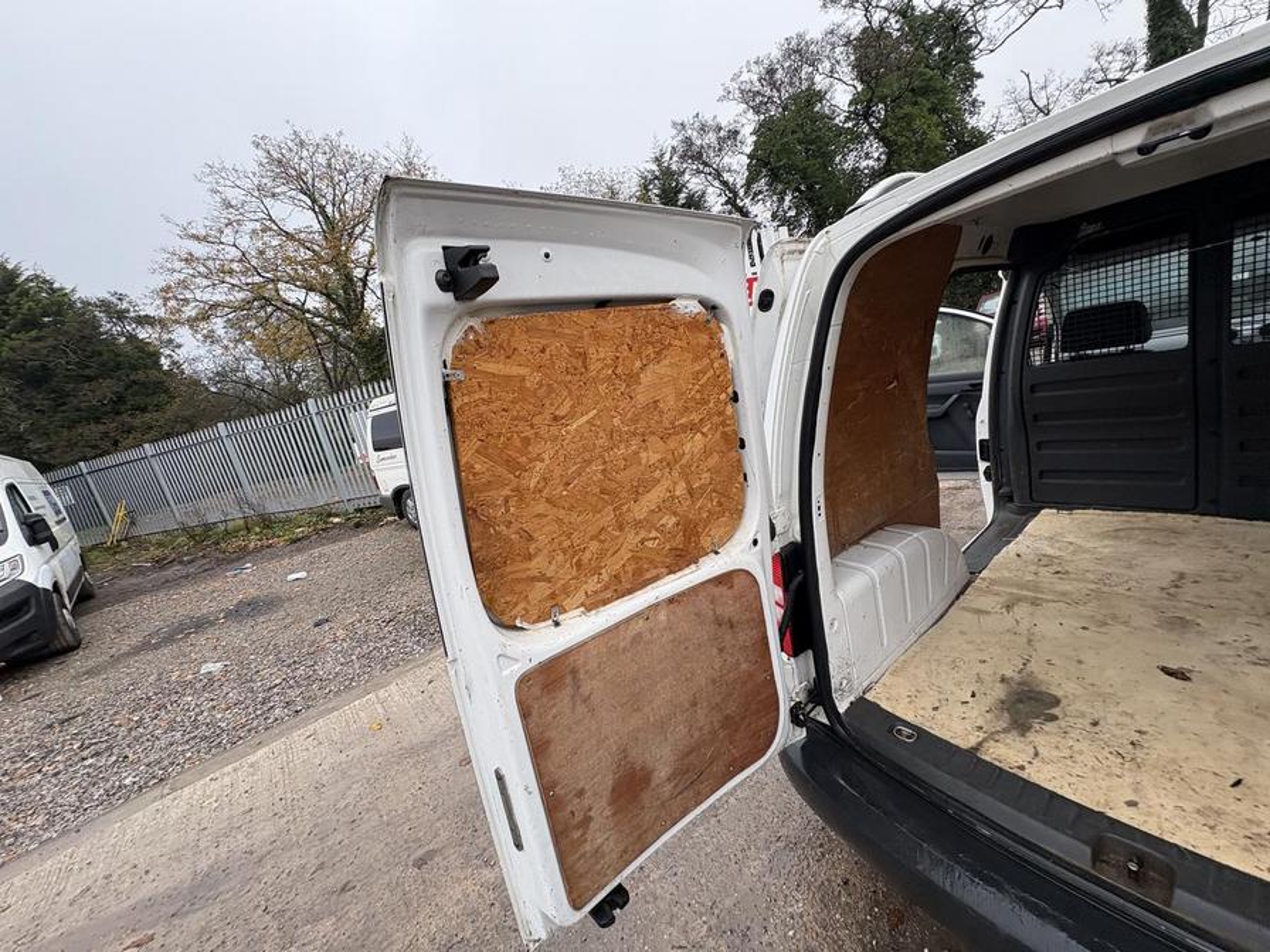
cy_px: 476
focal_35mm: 14
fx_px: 514
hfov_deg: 102.1
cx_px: 635
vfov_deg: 85.7
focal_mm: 2.22
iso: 64
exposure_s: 1/99
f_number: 2.2
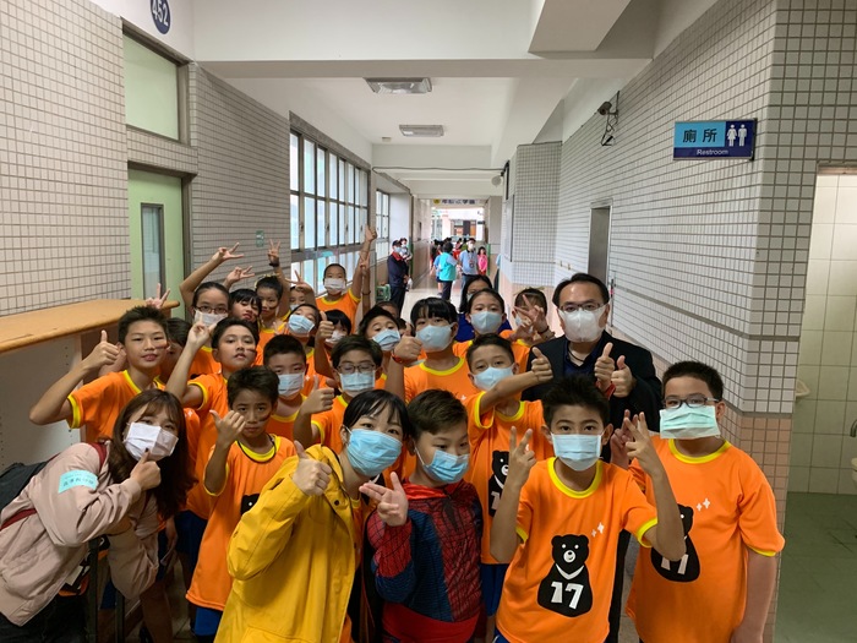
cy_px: 322
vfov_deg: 53.1
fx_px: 644
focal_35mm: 26
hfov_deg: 67.3
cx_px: 428
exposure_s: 1/40
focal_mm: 4.25
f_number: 1.8
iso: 250
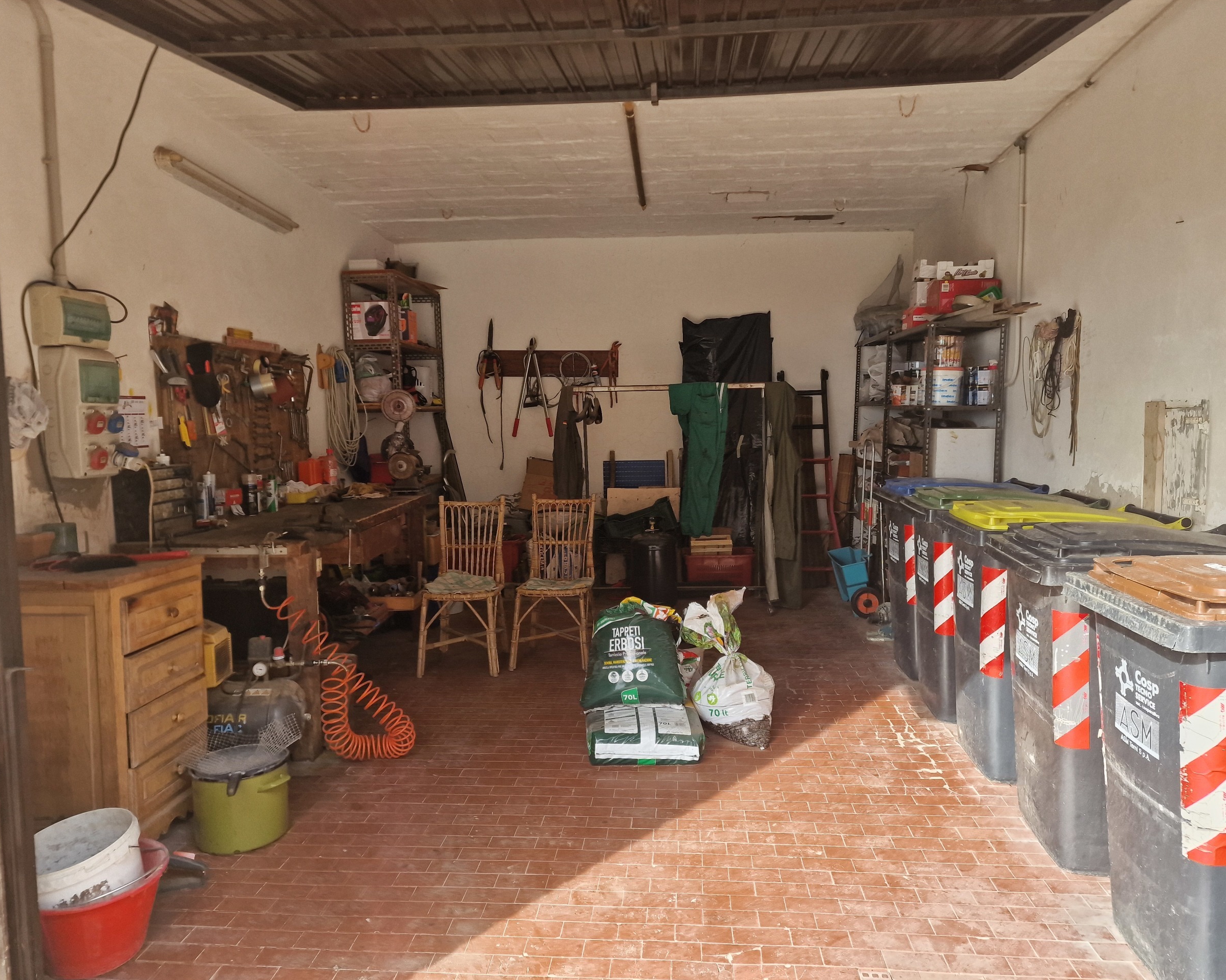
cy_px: 490
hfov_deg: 70.3
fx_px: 871
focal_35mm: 24
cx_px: 634
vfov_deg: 58.8
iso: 50
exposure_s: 1/180
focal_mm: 6.4
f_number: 1.8
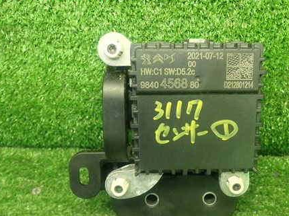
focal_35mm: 42
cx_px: 183
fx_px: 350
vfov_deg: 34.2
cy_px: 131
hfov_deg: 44.4
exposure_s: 1/30
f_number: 2.3
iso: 320
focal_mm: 5.4
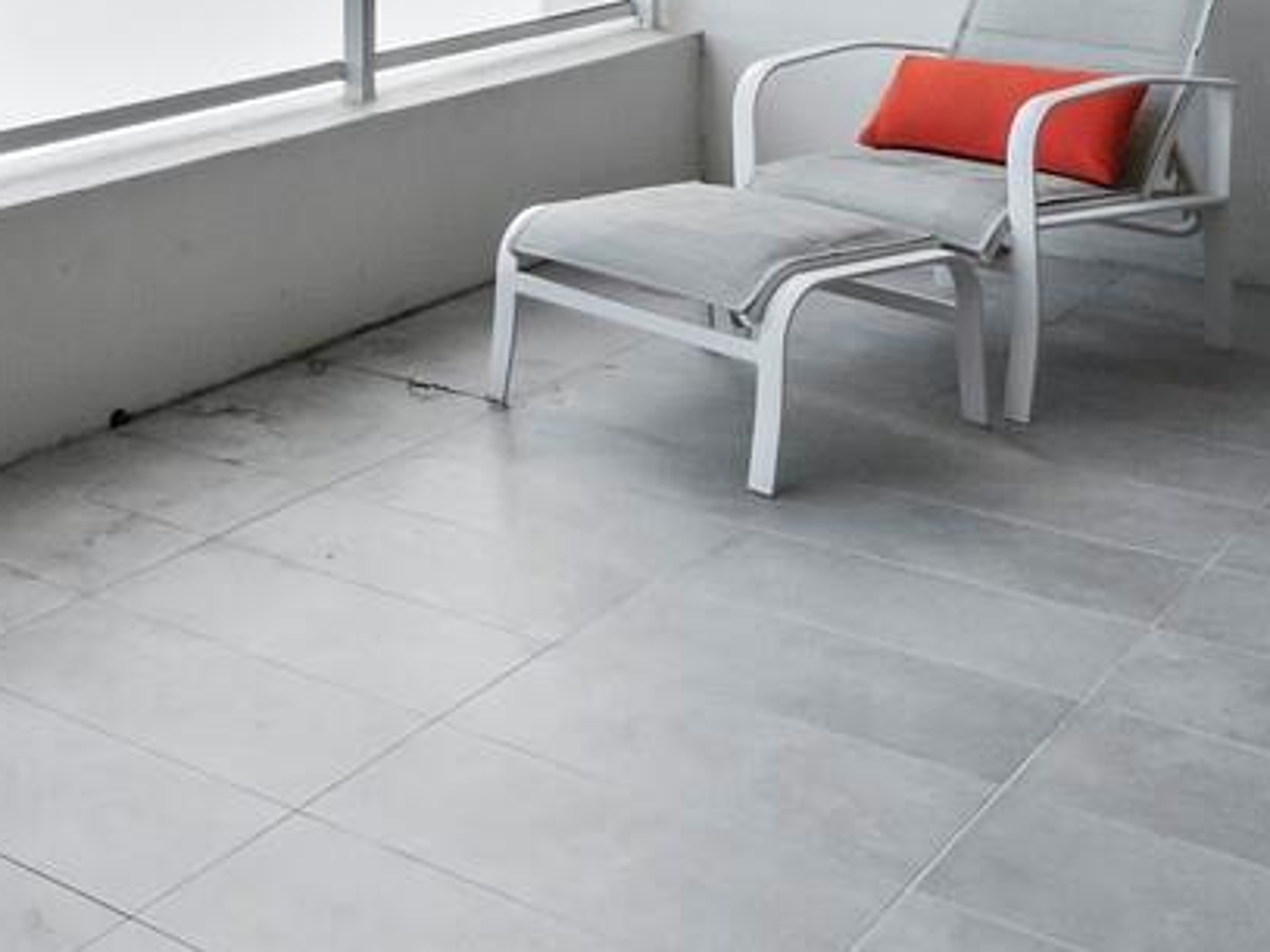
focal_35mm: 55
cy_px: -242
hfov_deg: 32.8
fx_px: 2017
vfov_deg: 23.8
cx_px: 80
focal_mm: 7
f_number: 11
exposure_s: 1/125
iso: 400
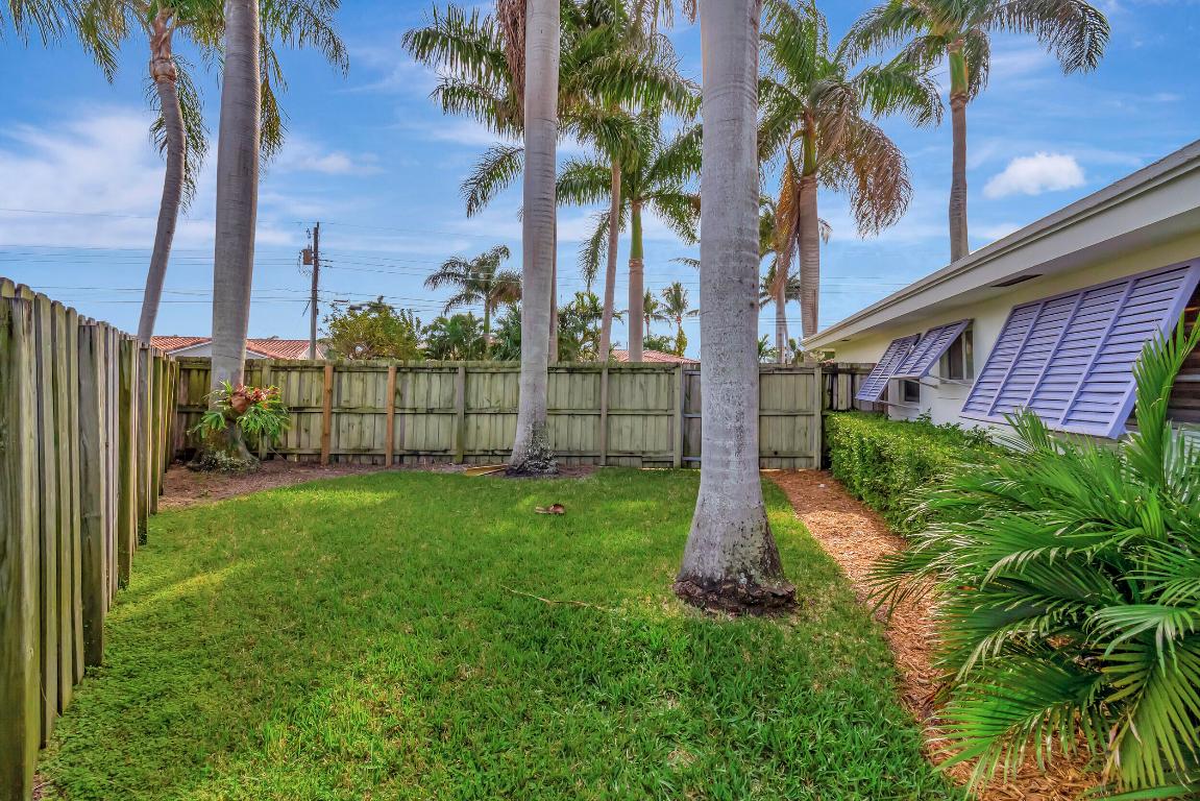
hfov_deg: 100.4
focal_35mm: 15
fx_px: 500
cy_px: 400
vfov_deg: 77.4
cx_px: 600
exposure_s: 1/1600
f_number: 8
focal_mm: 10
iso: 500
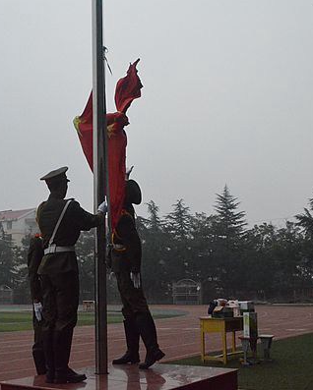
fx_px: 590
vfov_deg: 36.6
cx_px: 94
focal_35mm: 51
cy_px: 195
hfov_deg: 29.4
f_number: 10
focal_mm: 24
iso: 6400
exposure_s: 1/400
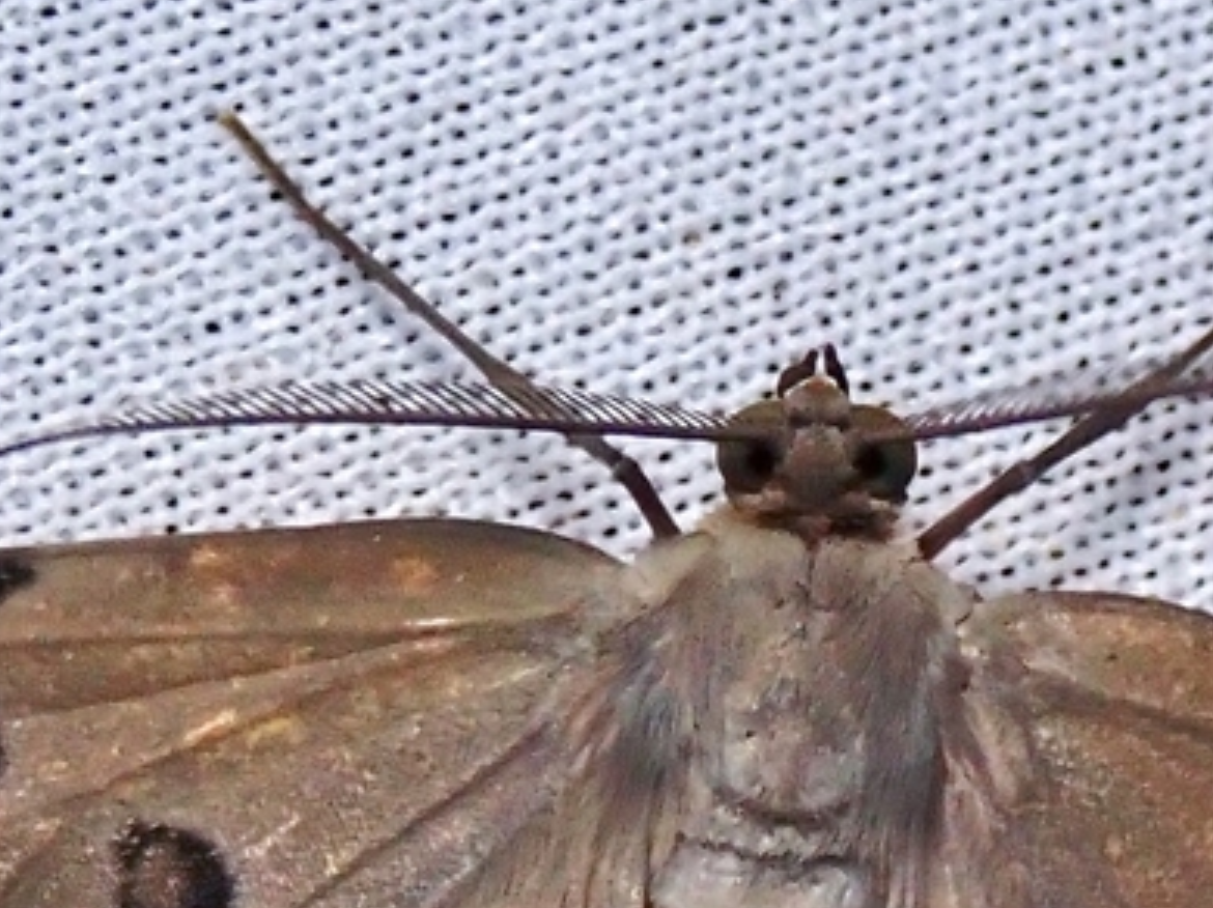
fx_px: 8405
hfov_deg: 8.3
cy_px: 866
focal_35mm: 240
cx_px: 731
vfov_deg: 6.2
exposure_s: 1/160
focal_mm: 14.62
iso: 200
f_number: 5.6
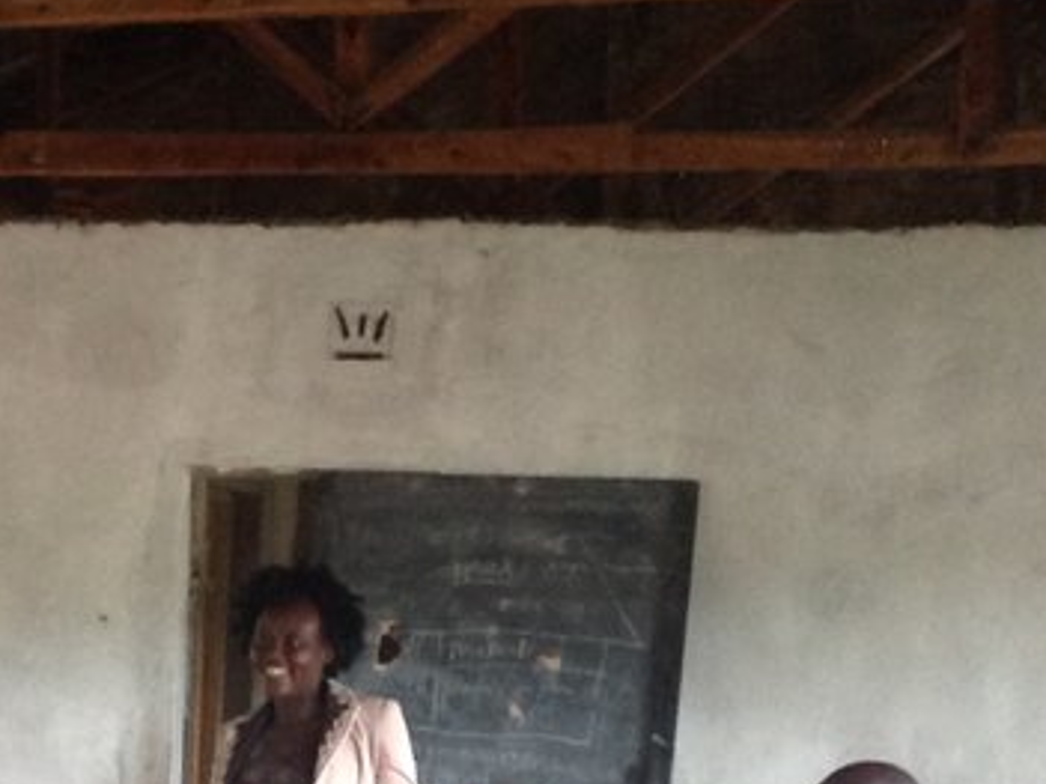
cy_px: 917
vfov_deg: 14.1
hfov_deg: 19.1
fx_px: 3081
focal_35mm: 102
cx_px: 226
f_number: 2.4
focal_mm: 4.28
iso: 250
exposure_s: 1/15
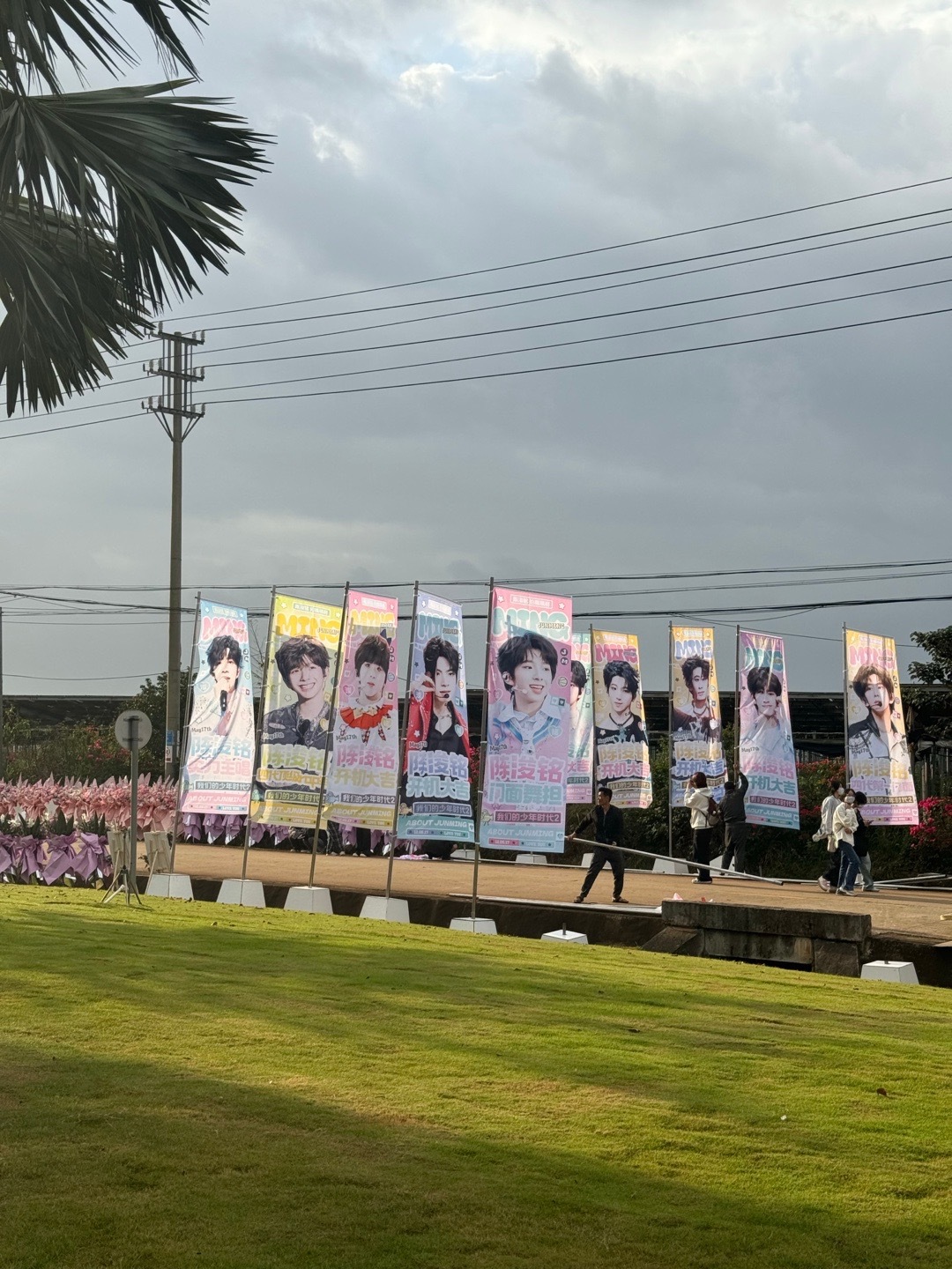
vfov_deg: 39.7
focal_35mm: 48
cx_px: 476
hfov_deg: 30.3
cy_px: 634
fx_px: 1760
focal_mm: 6.76
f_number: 1.78
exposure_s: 1/1458
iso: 64
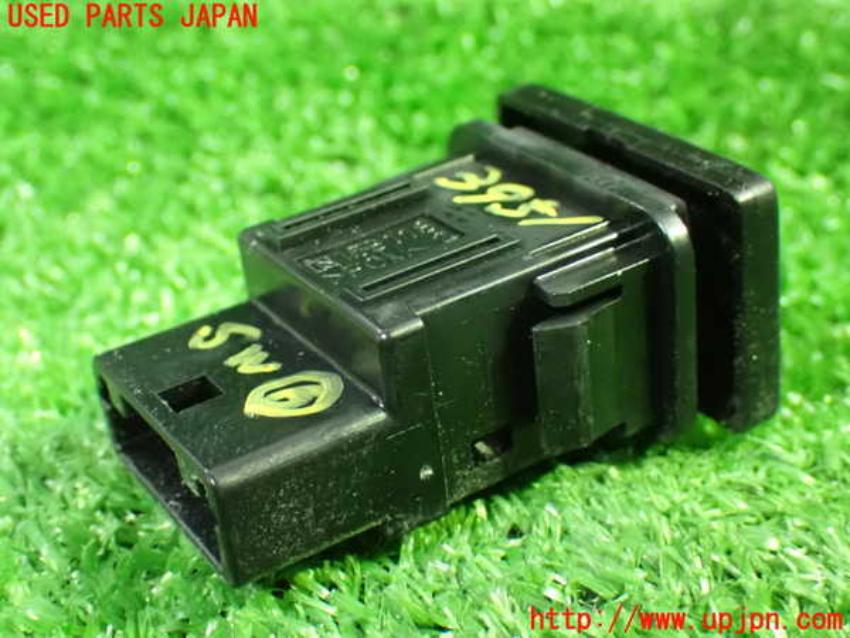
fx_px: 1424
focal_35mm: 58
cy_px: 319
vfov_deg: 25.2
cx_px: 425
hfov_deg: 33.2
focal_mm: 10.35
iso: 1600
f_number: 3.5
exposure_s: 1/20
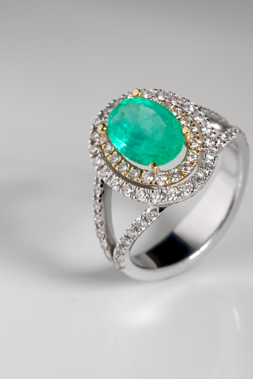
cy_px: 165
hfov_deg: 8.8
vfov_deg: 13.2
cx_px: 171
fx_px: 1642
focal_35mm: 156
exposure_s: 1/100
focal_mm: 105
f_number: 16
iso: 125
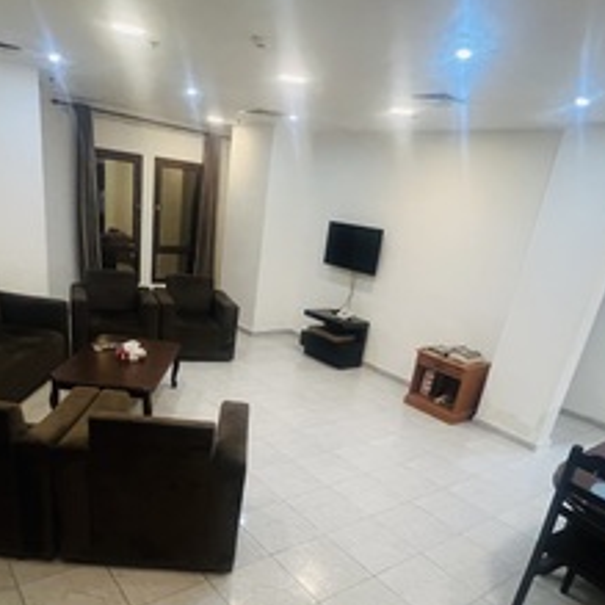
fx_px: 475
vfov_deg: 63.1
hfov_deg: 64.7
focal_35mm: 24
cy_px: 413
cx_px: 261
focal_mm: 1.57
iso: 640
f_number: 1.8
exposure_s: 1/50
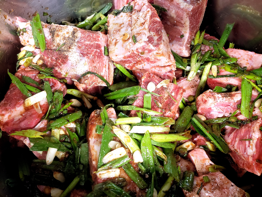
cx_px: 131
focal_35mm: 26
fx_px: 197
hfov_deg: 67.3
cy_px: 98
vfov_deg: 53.1
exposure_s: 1/40
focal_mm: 4.3
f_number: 1.5
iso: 250
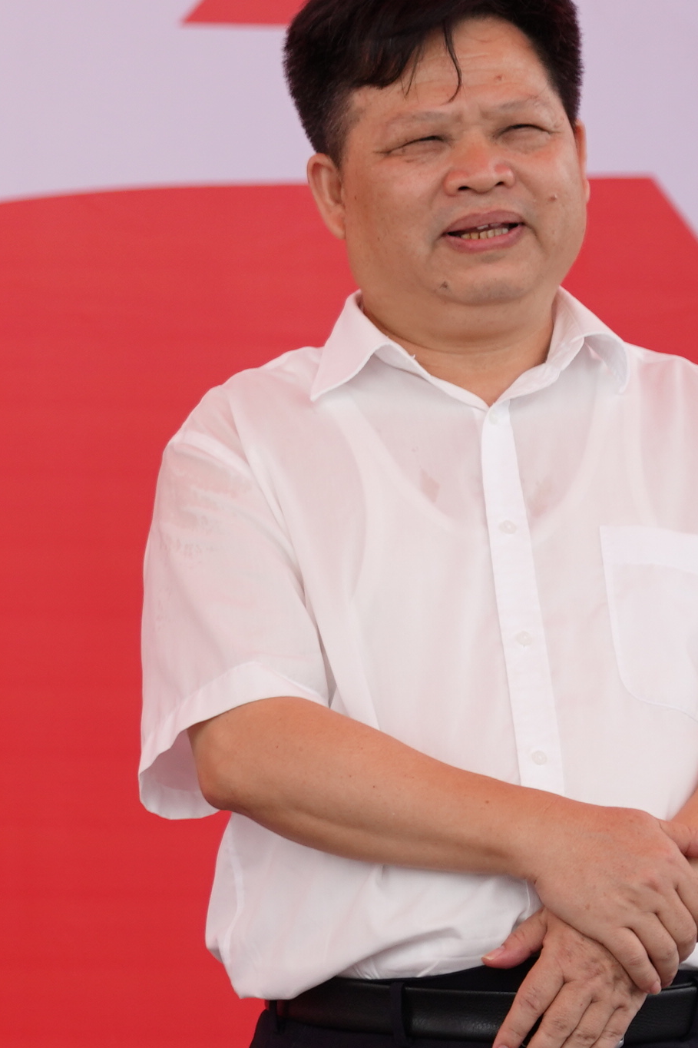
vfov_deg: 5.2
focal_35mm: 398
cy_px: 120
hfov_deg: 3.4
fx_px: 11577
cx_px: -887
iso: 250
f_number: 5
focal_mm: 105
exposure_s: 1/400
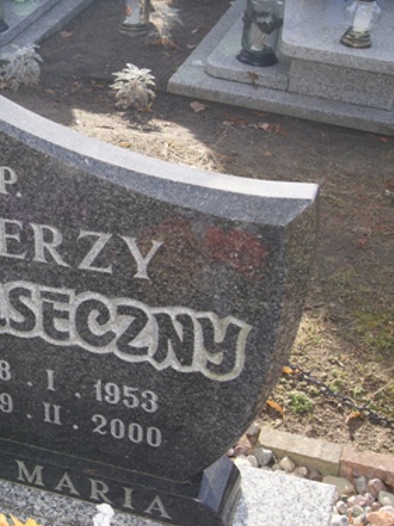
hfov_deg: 21.8
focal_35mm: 64
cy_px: 243
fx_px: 972
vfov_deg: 30.3
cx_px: -29
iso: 200
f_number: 8
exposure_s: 1/160
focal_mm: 26
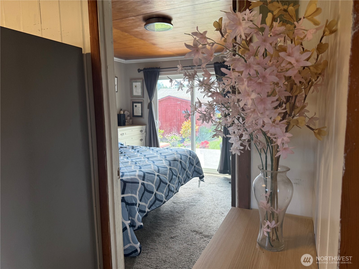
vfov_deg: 56.8
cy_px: 134
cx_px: 180
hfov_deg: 71.6
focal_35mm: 24
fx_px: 249
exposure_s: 1/127
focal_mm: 6.76
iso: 125
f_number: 1.78
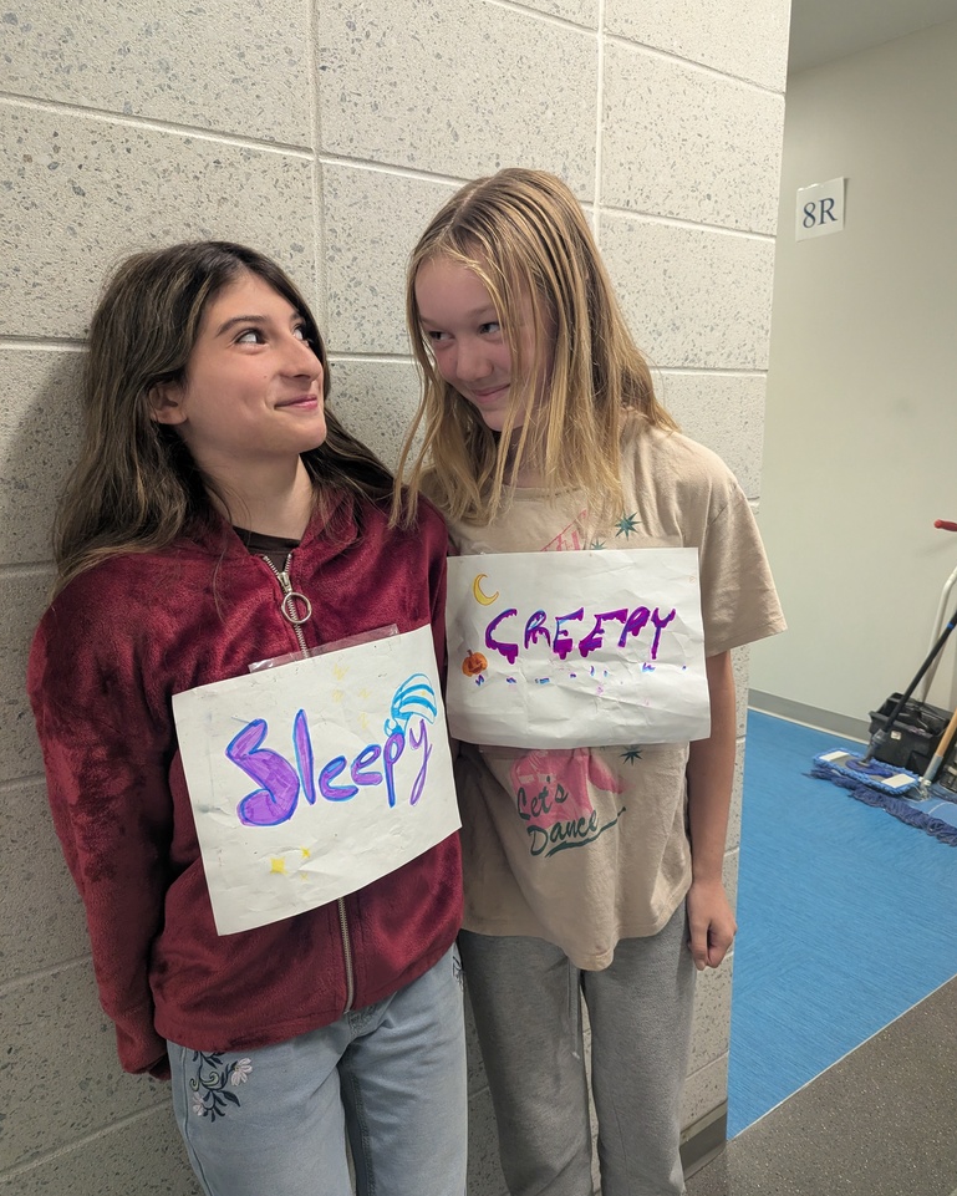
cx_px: 478
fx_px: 885
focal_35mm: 25
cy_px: 597
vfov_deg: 68.1
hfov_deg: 56.8
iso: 539
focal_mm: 6.81
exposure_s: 1/109
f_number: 1.85
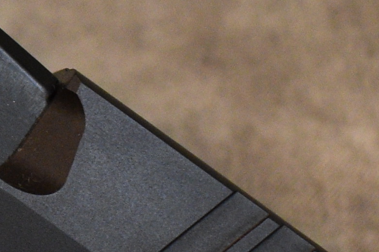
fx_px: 2189
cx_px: -456
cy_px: 185
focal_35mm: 208
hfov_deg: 9.1
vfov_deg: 6.6
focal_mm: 18
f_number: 3.5
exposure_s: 1/125
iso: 900
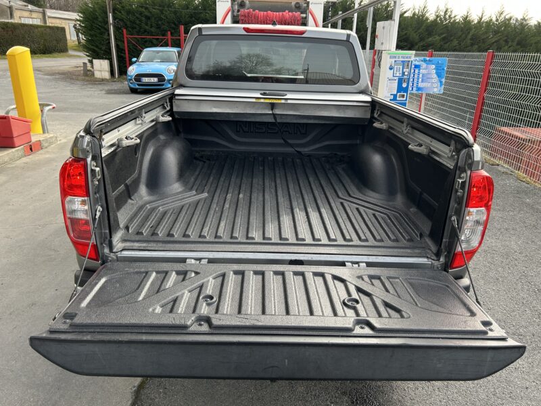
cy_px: 203
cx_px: 270
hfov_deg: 67.3
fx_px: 406
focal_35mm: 26
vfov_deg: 53.1
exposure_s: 1/628
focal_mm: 5.7
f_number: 1.5
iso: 50
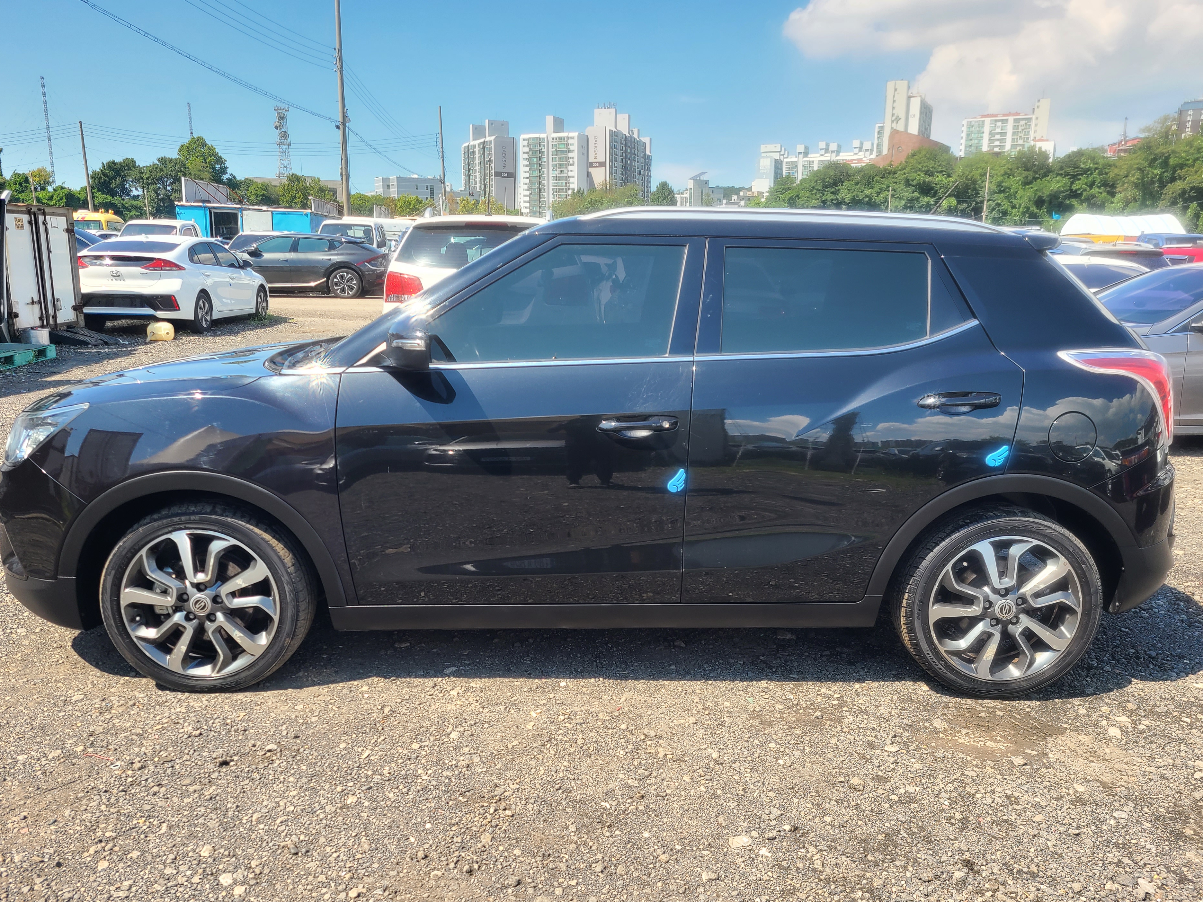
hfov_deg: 63.4
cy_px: 478
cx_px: 587
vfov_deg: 49.7
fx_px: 973
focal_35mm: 28
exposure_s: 1/777
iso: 40
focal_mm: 5.4
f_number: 1.8
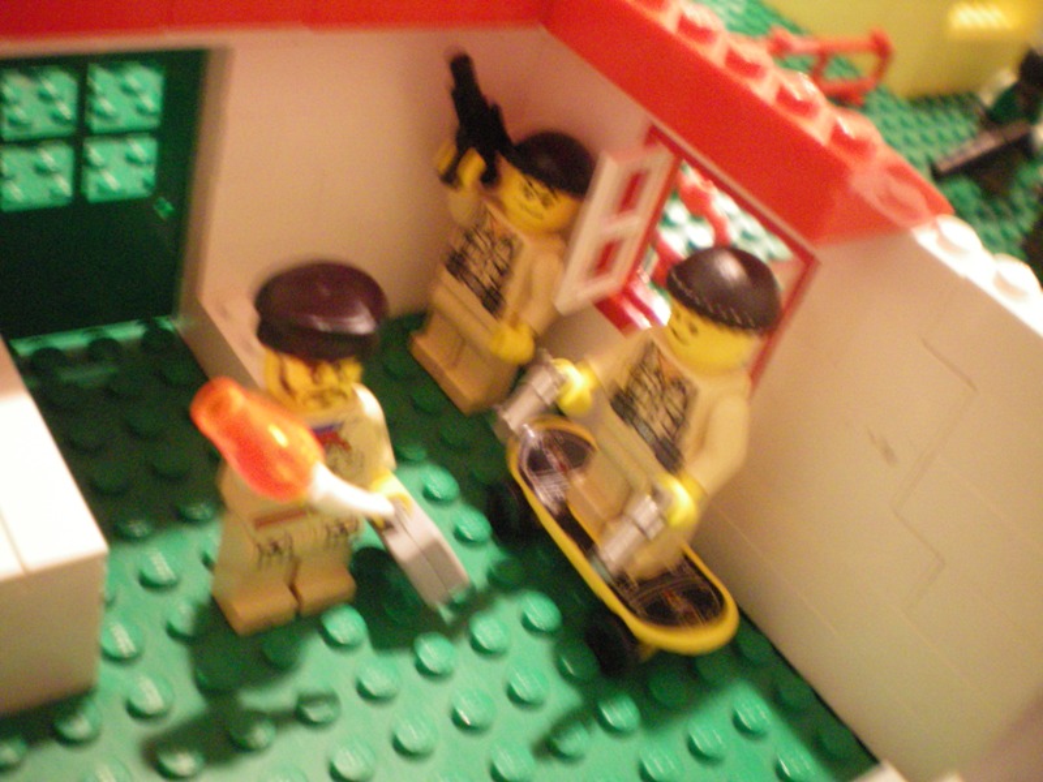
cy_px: 391
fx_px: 1145
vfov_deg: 37.7
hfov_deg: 49.0
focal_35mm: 38
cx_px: 522
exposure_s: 1/5
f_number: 3.1
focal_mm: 6.3
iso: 400
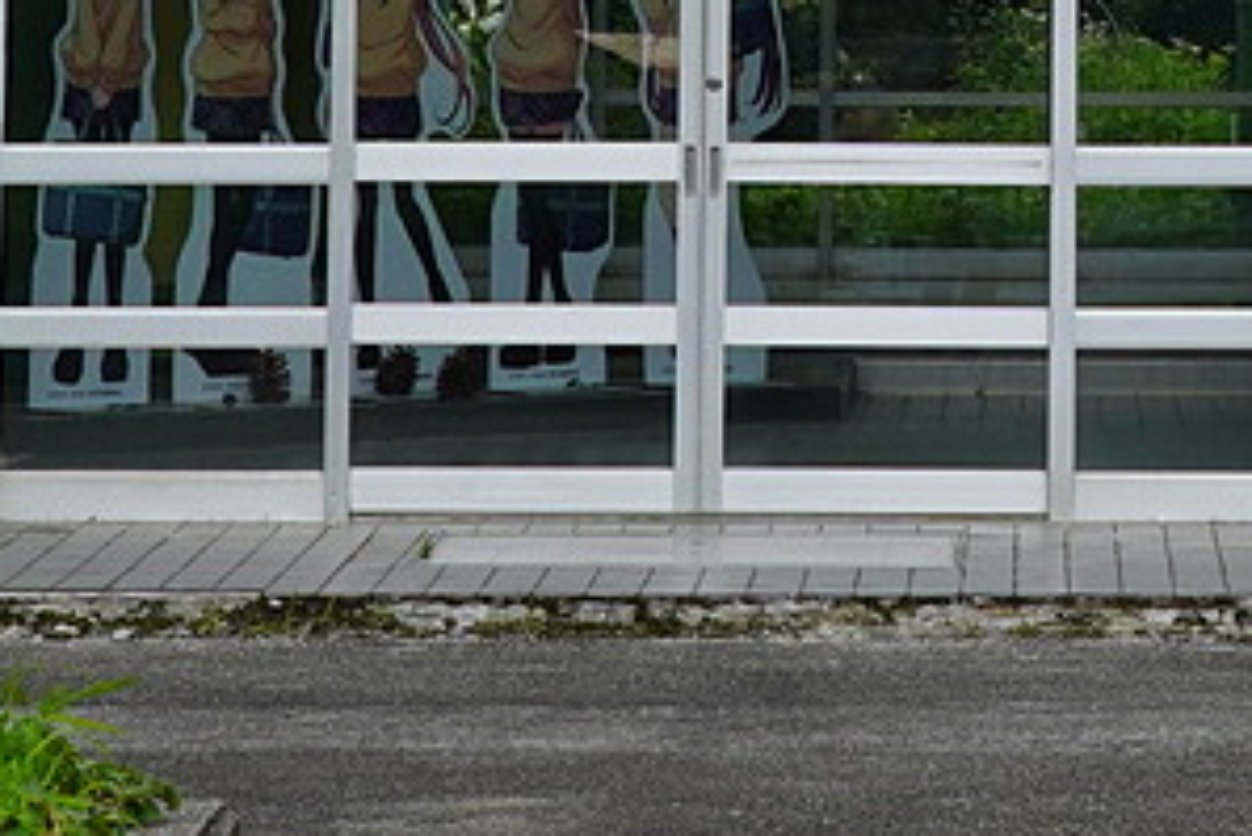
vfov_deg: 5.4
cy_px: -949
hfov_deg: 8.1
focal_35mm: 251
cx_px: 1332
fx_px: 8733
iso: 100
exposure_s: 1/160
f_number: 10
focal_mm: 26
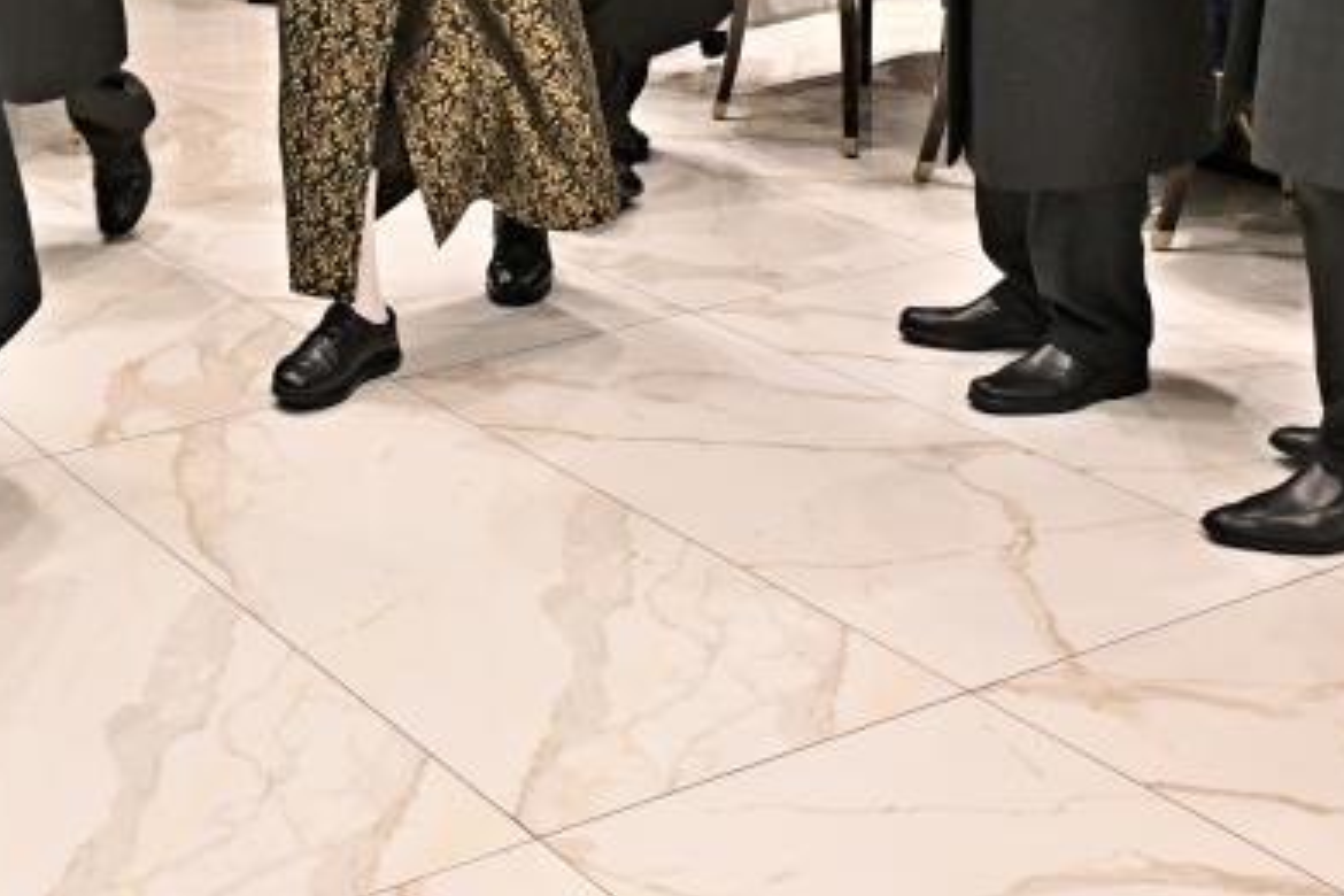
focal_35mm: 63
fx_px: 2352
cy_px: -129
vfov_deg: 20.4
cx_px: 176
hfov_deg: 30.7
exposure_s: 1/200
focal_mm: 24
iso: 1000
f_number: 4
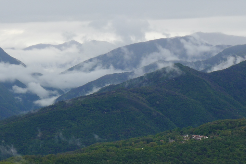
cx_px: 123
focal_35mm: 157
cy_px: 82
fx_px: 1073
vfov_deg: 8.8
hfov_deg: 13.1
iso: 80
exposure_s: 1/500
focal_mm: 17.7
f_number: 2.8
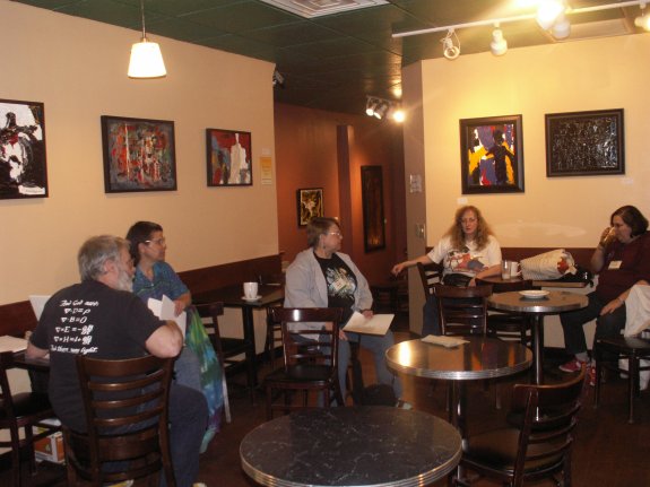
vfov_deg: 40.7
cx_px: 325
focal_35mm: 35
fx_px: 657
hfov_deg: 52.6
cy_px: 244
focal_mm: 5.86
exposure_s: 1/40
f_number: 2.8
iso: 160
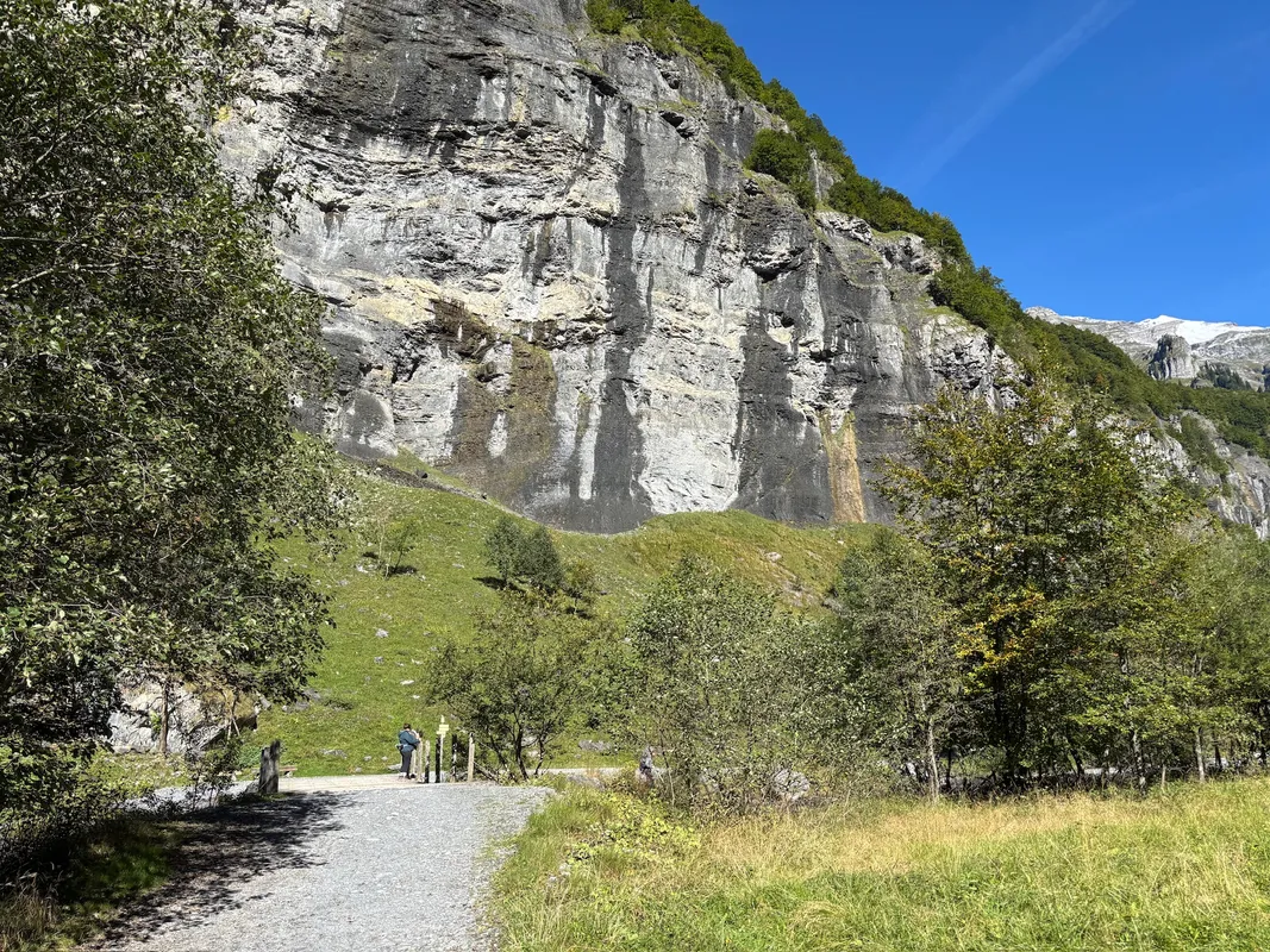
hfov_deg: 67.3
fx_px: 954
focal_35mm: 26
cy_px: 476
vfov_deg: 53.1
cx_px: 635
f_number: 1.6
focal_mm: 5.96
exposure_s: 1/1695
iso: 50
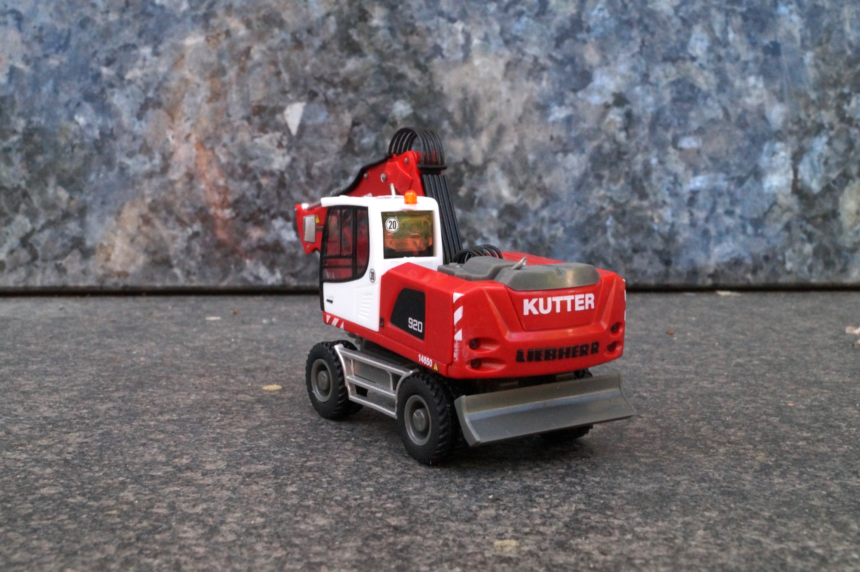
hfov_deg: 43.6
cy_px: 286
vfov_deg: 29.8
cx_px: 430
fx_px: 1074
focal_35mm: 45
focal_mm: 30
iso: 2000
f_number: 25
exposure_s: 1/60
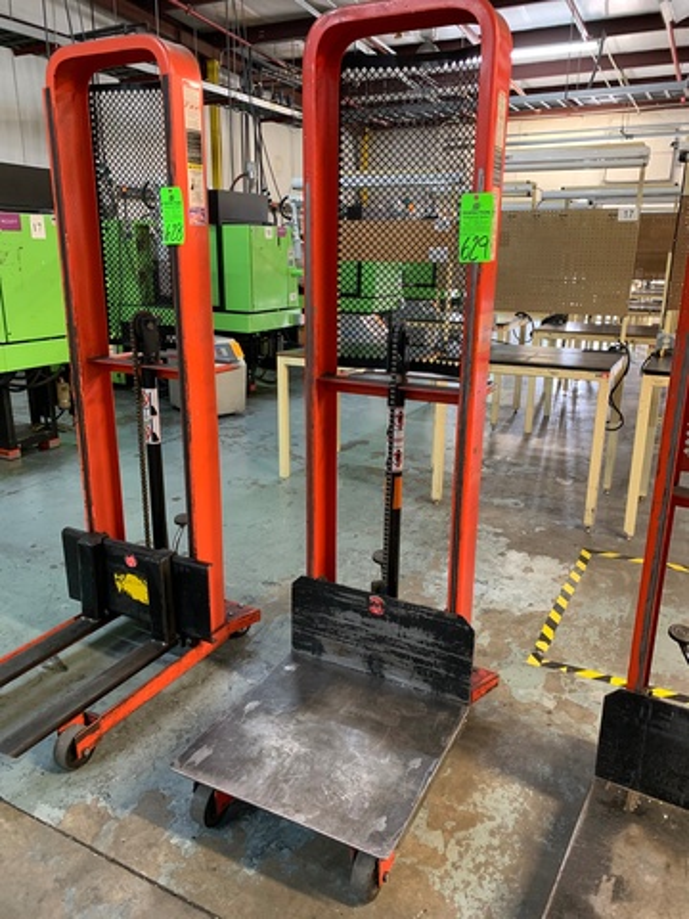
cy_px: 460
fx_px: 690
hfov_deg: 53.1
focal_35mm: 26
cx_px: 344
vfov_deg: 67.3
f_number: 1.8
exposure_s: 1/40
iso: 250
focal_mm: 4.25
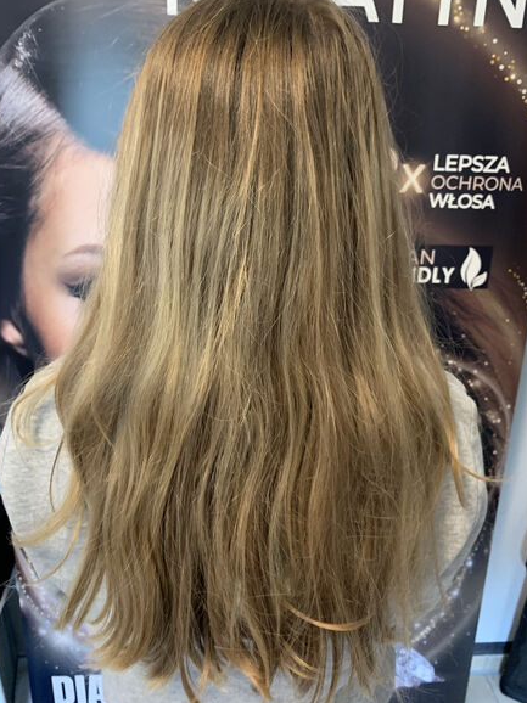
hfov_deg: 51.3
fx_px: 548
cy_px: 341
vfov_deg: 65.3
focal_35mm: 27
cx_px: 260
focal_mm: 4.25
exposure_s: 1/25
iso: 320
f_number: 1.8
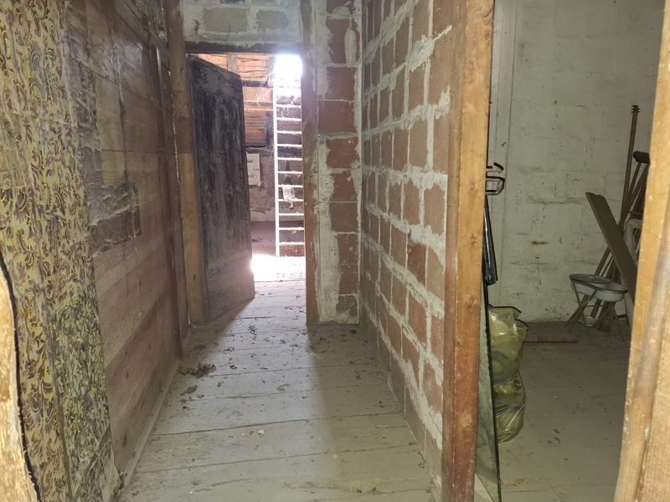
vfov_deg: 58.9
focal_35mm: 23
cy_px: 251
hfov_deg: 73.9
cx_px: 335
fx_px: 445
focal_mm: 5.54
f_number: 1.8
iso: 400
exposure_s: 1/25
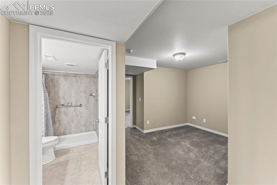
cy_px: 92
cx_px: 138
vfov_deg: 81.2
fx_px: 108
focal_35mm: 14
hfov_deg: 104.3
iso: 500
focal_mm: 14
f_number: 8
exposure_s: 1.3
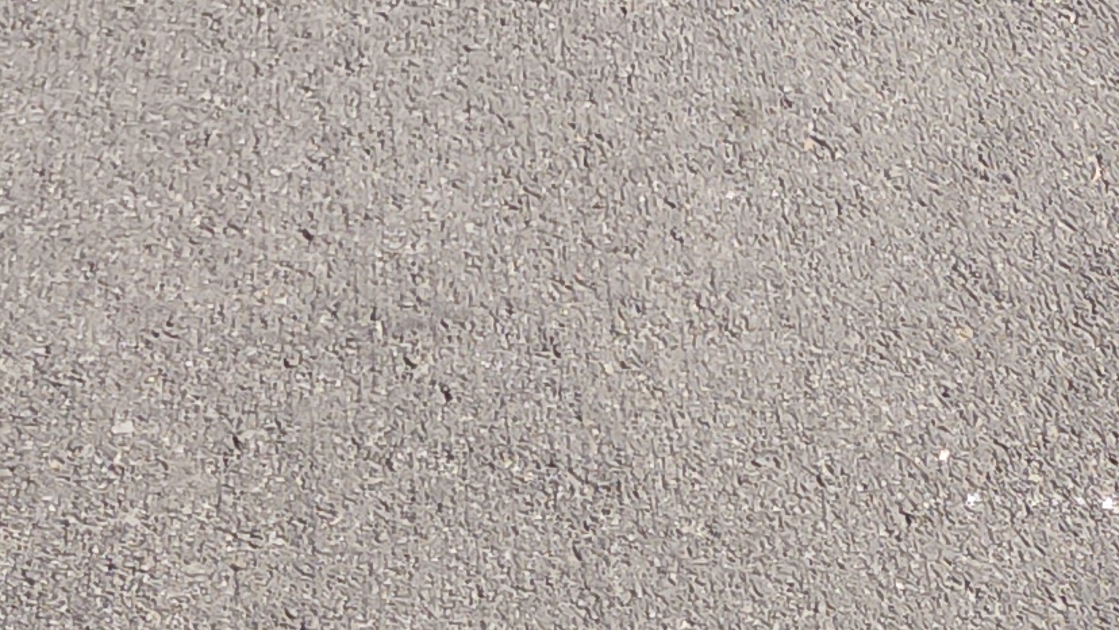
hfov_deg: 17.7
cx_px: 600
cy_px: -921
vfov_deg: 9.0
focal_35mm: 121
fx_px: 3591
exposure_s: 1/424
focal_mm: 6.4
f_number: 1.8
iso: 12
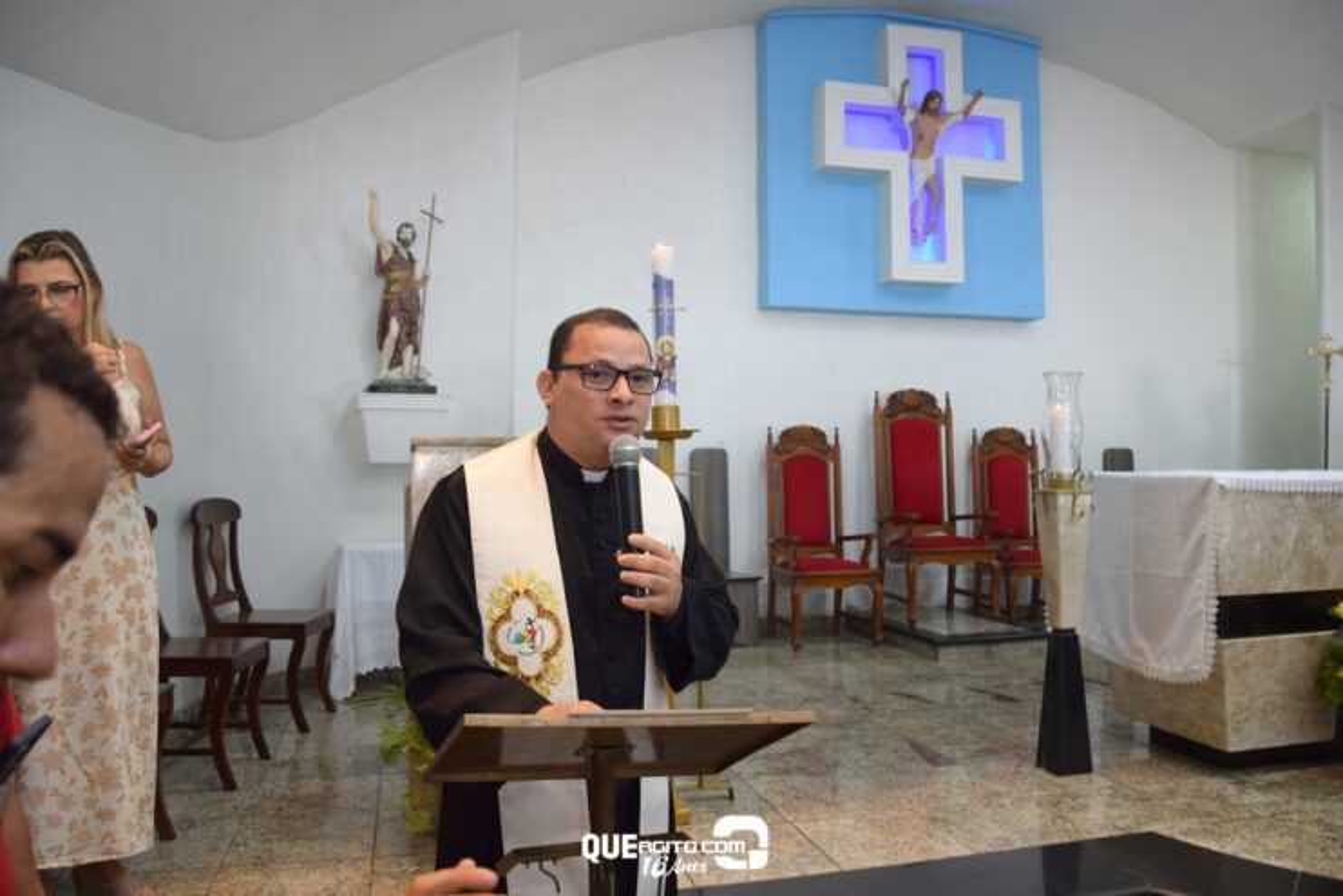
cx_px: 672
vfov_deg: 47.9
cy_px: 448
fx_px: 1007
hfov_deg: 67.4
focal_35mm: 27
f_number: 4
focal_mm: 18
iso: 500
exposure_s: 1/60
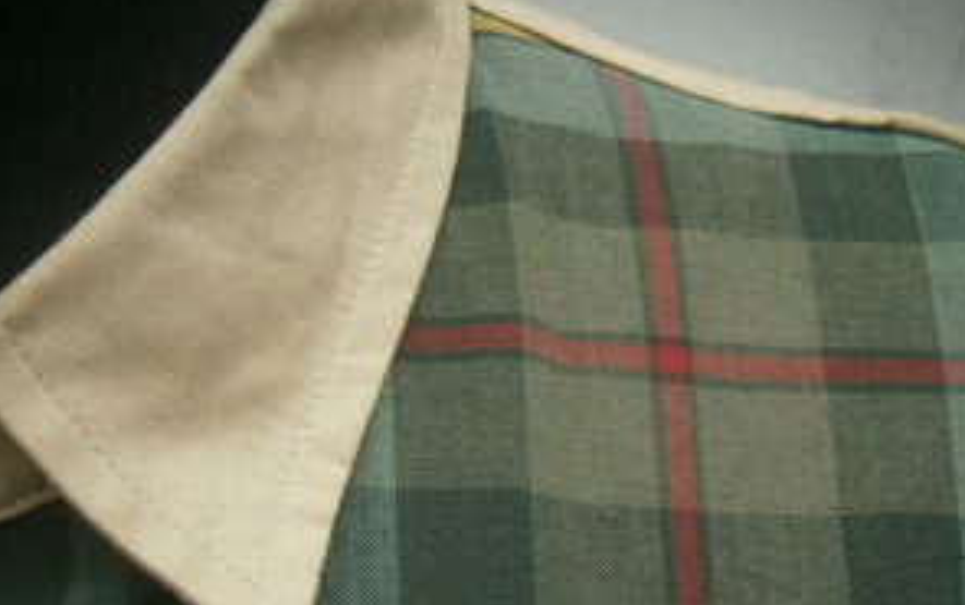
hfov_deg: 25.5
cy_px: 517
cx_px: 514
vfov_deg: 16.0
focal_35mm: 81
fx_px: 2132
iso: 80
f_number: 3.4
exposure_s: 1/500
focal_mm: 8.3
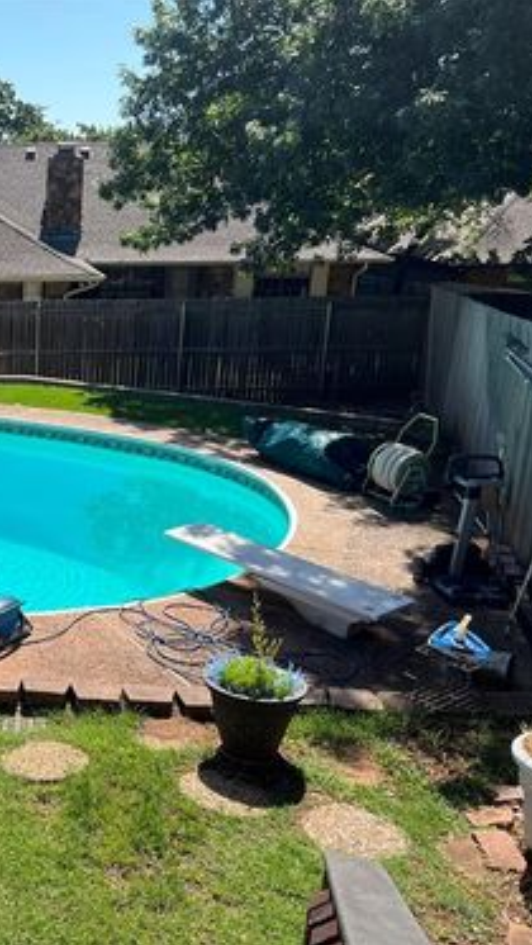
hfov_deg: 28.0
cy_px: 472
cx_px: -73
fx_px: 952
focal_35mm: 38
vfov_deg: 52.8
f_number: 1.5
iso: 50
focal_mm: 5.7
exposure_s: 1/3968
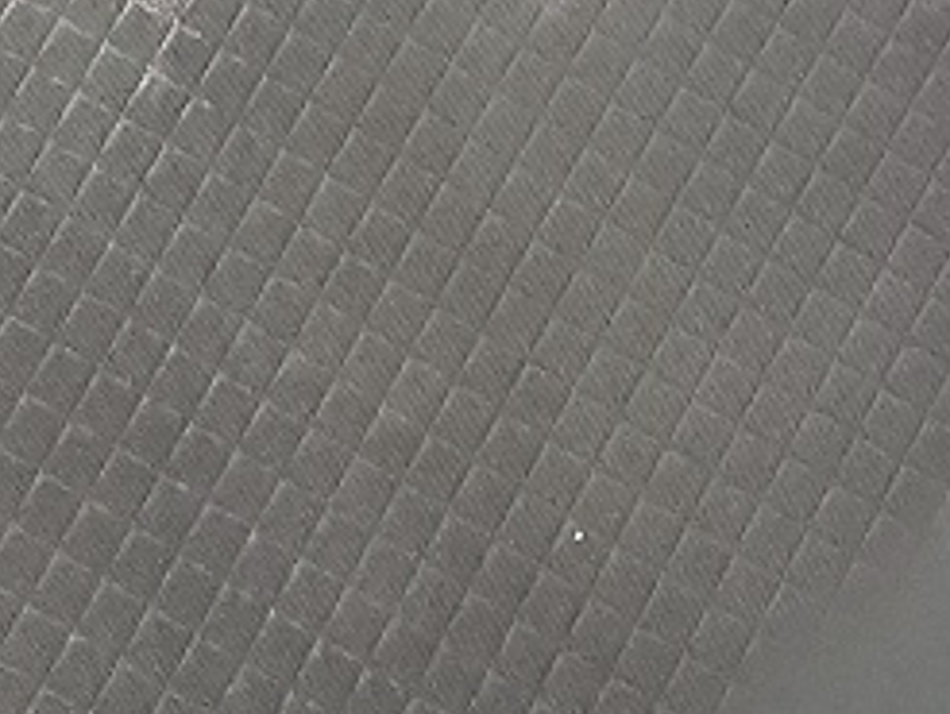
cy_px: -1316
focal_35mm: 169
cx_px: 1020
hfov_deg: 11.5
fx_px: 4643
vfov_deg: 7.8
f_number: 1.5
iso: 67
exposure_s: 1/120
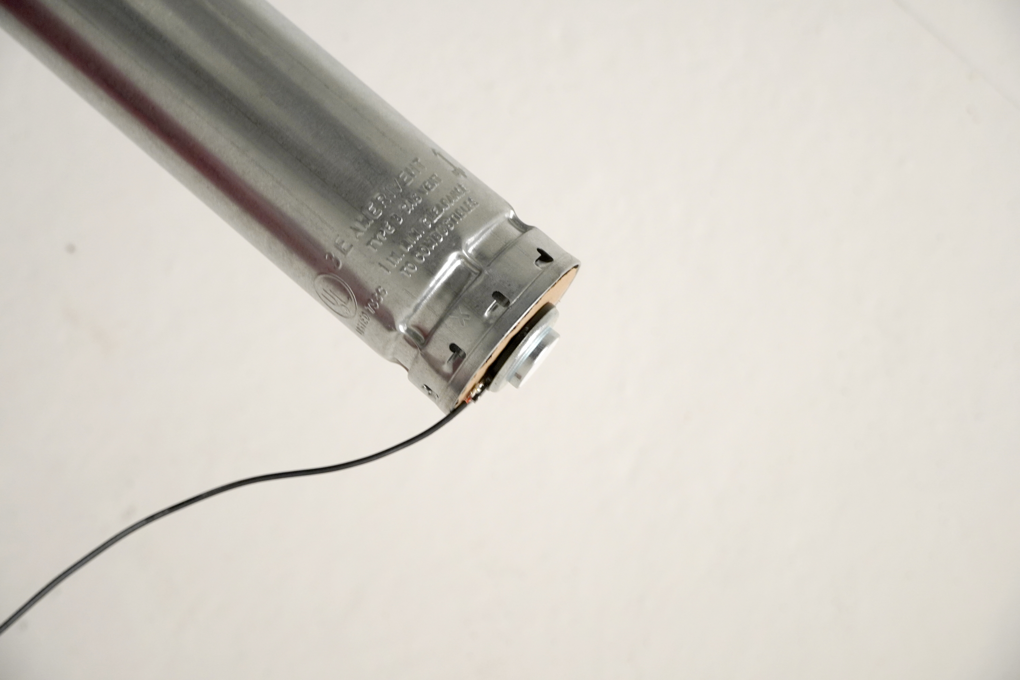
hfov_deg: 33.4
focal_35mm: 60
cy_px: 340
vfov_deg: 22.6
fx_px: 1700
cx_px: 510
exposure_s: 1/160
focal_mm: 40
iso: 640
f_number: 4.5
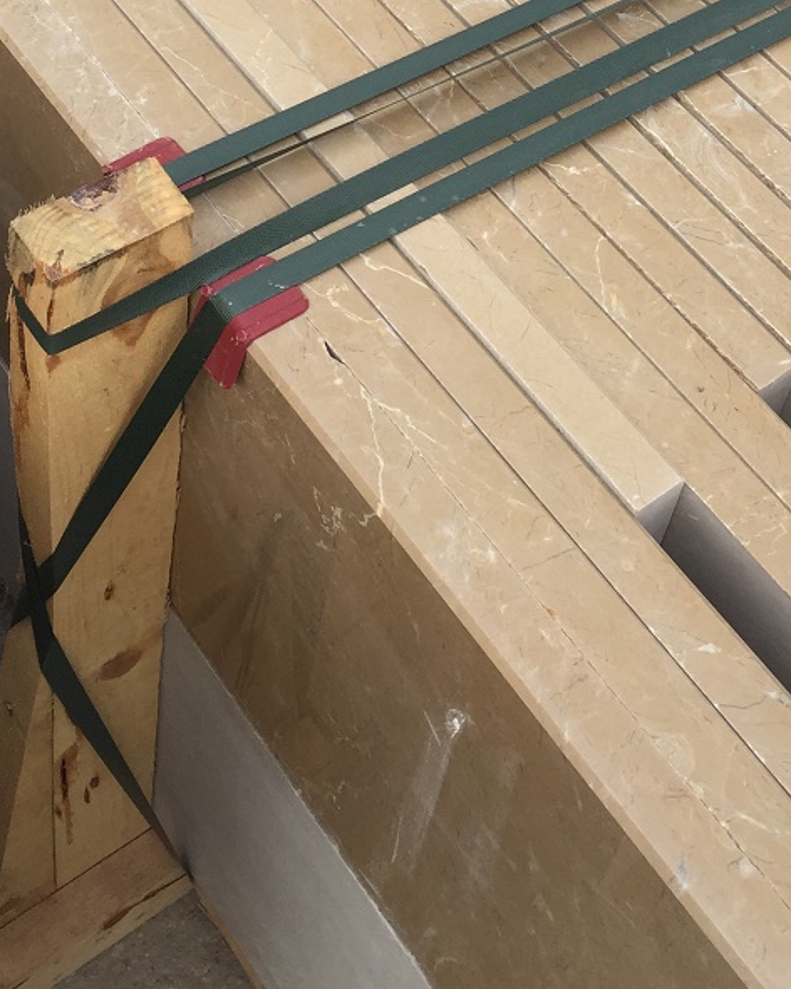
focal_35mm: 64
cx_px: 350
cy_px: 6
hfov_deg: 23.8
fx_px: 1873
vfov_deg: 27.9
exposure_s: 1/682
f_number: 2.2
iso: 32
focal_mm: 4.15
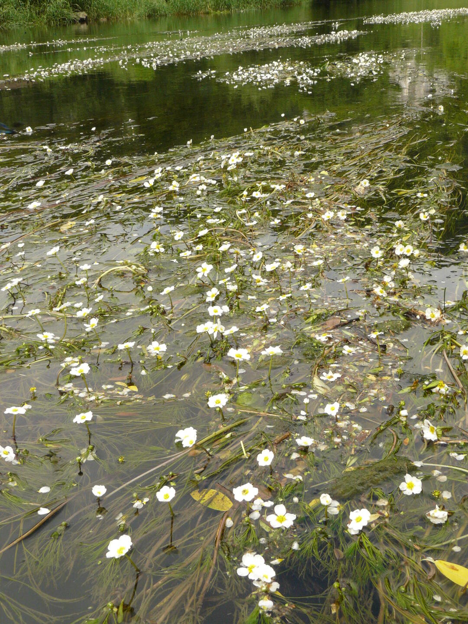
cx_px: 234
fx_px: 847
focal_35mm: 47
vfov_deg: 40.4
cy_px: 312
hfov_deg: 30.9
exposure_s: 1/400
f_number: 6.3
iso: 200
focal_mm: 7.9
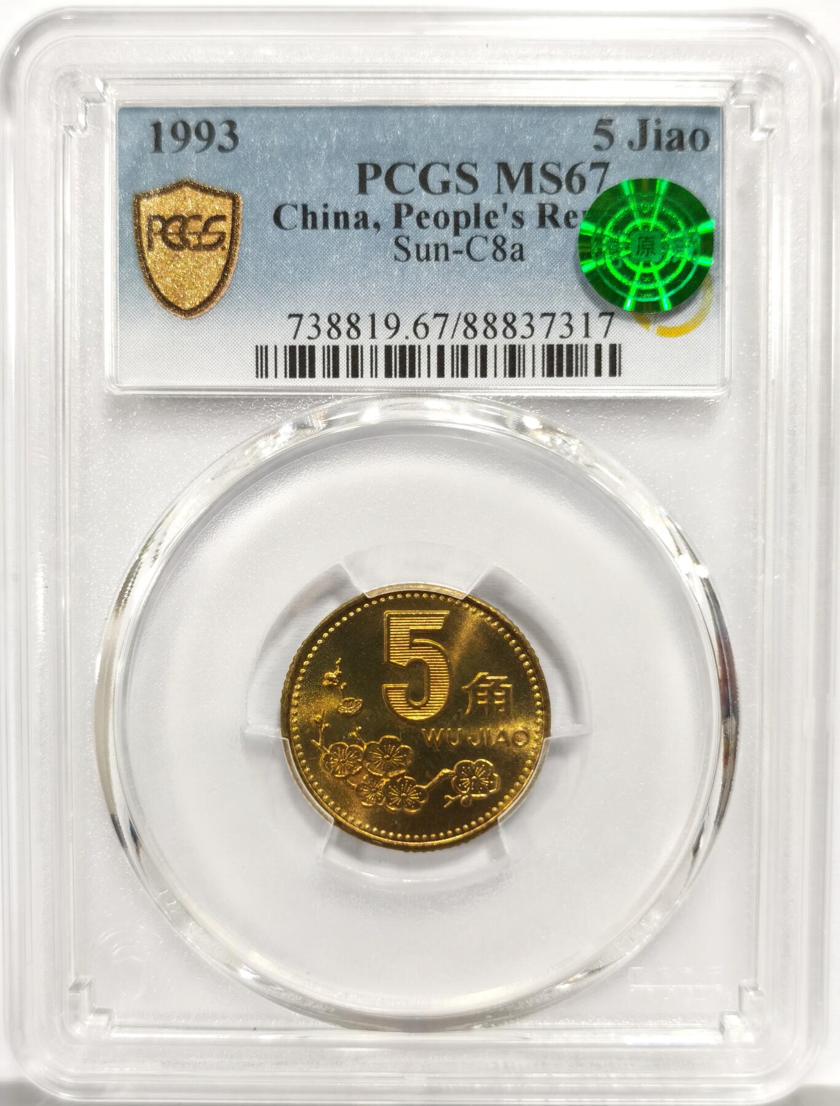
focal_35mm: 54
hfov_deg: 27.2
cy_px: 553
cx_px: 420
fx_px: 1734
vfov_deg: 35.4
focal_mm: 5.56
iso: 160
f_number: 16
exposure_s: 1/100
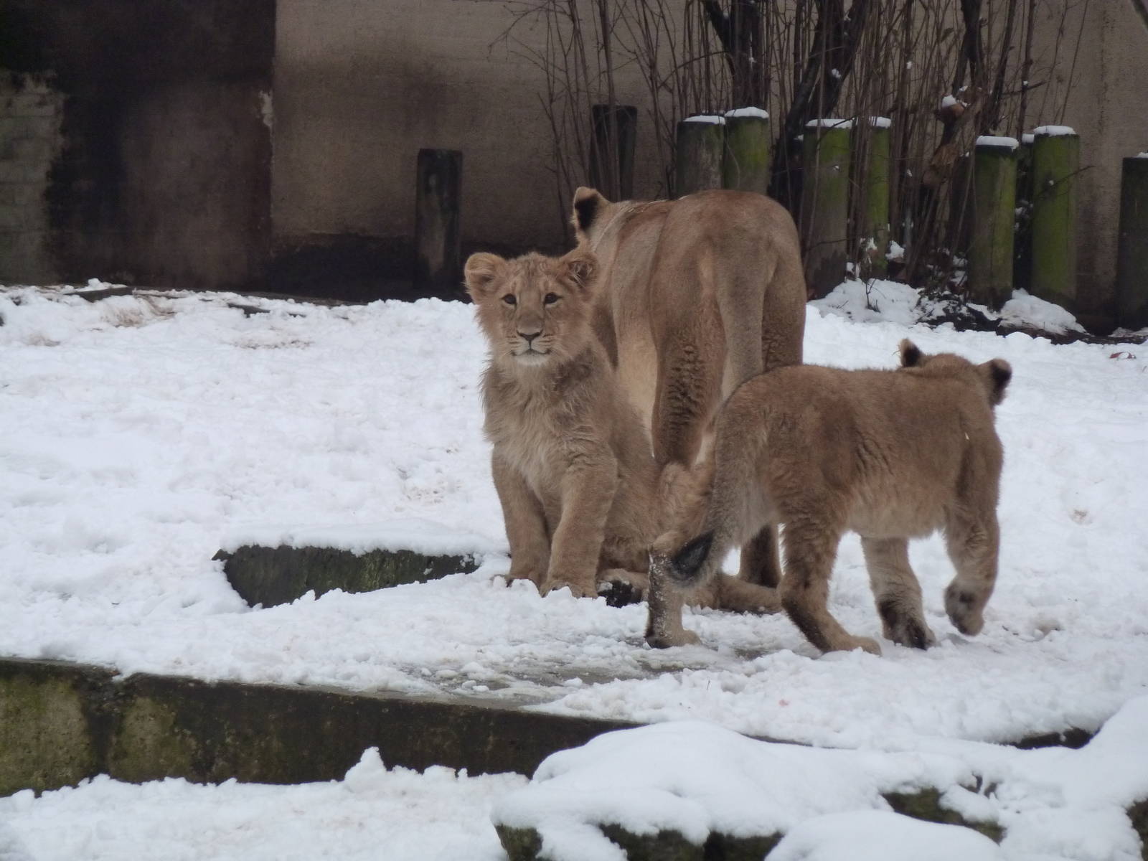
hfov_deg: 6.6
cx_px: 574
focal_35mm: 300
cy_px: 430
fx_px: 9949
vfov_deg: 5.0
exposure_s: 1/125
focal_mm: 49.2
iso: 320
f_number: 4.9
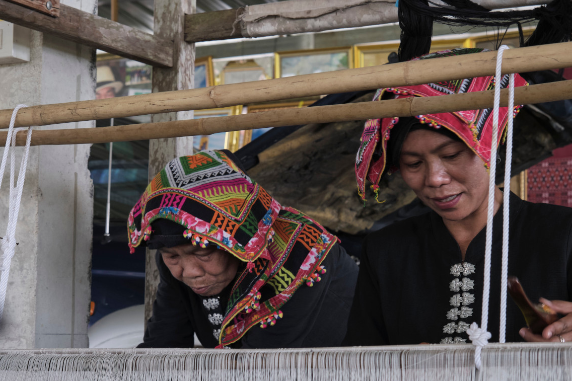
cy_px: 209
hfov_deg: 26.3
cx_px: 284
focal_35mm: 77
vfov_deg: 17.7
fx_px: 1223
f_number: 5.6
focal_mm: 35.8
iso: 400
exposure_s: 1/20
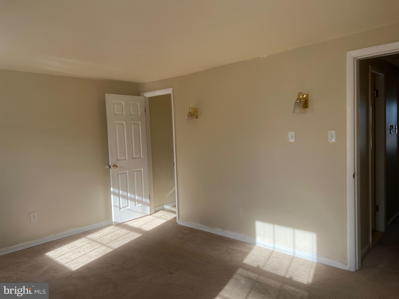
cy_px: 150
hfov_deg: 67.3
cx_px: 200
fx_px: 300
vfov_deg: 53.1
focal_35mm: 26
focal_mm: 5.7
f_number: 1.5
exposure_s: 1/539
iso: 50
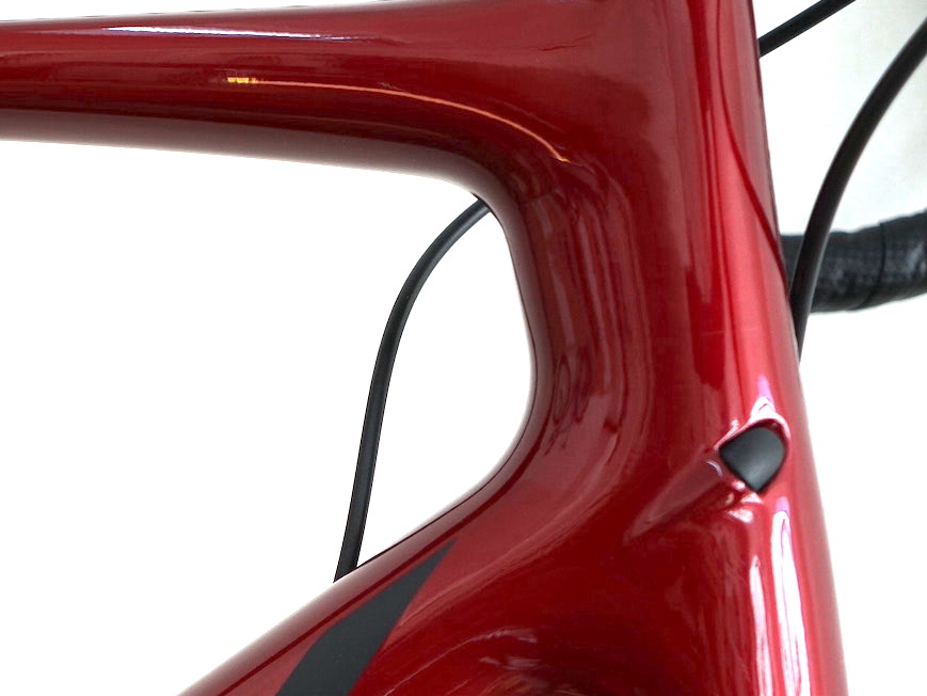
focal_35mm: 65
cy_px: 570
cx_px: -151
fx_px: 1741
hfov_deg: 26.8
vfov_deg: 22.3
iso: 200
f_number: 4
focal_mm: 28
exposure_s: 1/160
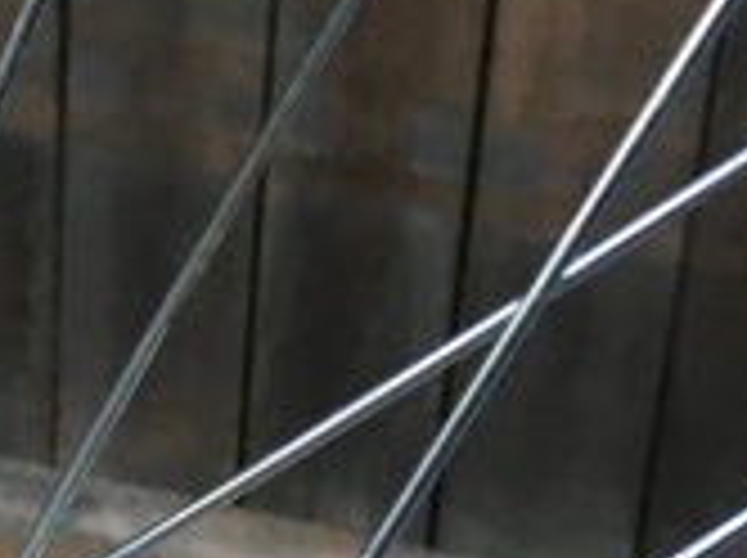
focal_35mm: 179
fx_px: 3857
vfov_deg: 8.1
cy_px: 796
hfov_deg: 10.6
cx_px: -410
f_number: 2.2
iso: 25
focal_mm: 4.15
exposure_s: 1/40
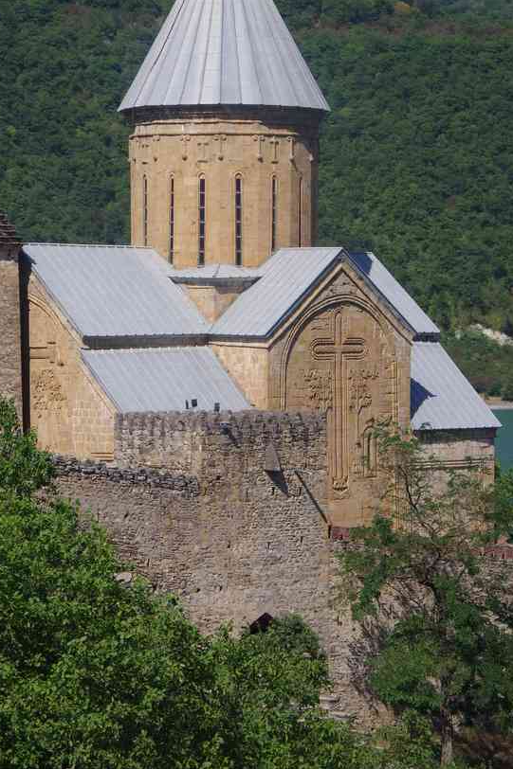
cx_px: 210
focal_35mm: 144
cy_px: 335
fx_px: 3079
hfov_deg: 9.5
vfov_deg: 14.3
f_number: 11
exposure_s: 1/125
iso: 200
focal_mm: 77.5
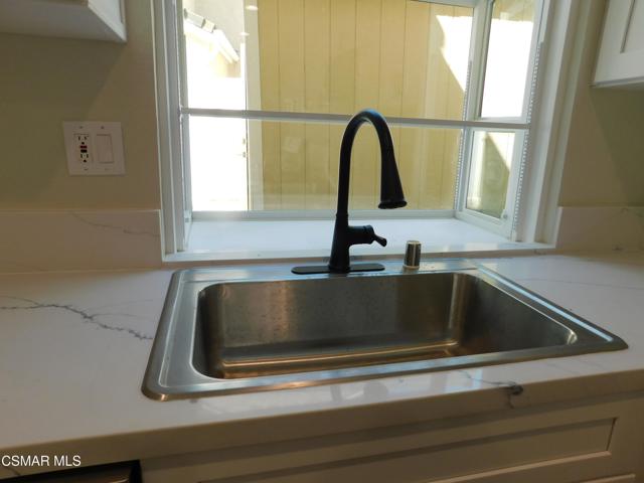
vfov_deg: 58.9
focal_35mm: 23
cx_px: 322
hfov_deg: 73.9
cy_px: 242
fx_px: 428
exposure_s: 1/125
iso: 125
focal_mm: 4
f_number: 3
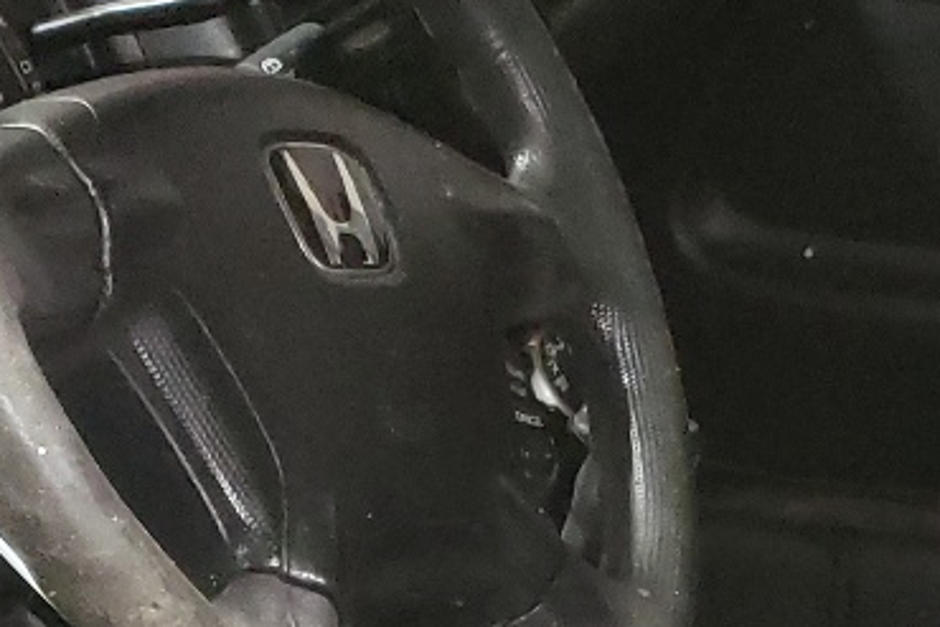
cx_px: 622
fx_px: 3056
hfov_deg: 17.4
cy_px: 977
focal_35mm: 117
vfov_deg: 11.2
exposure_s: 1/24
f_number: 1.5
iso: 625
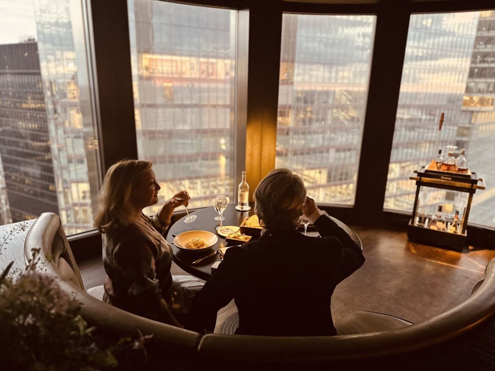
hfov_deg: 71.6
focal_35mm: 24
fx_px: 343
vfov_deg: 56.8
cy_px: 186
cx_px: 248
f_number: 1.78
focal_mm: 6.86
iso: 800
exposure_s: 1/33
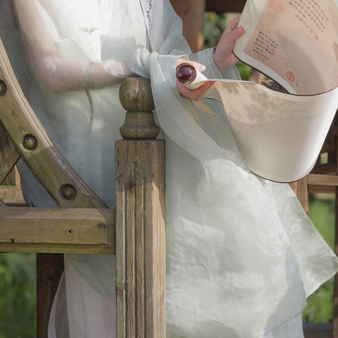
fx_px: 2894
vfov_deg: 6.7
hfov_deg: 6.7
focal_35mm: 262
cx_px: 166
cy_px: 25
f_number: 4
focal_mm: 135
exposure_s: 1/400
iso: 100
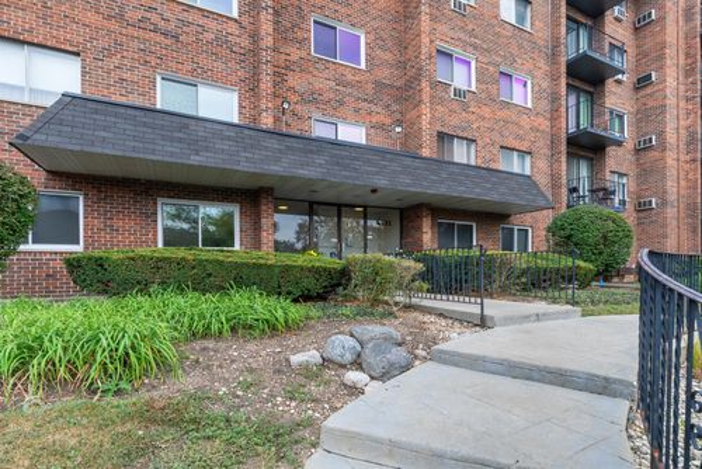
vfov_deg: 69.0
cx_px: 351
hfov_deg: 91.6
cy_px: 234
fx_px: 341
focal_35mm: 18
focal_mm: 17.5
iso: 640
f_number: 8
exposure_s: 1/25
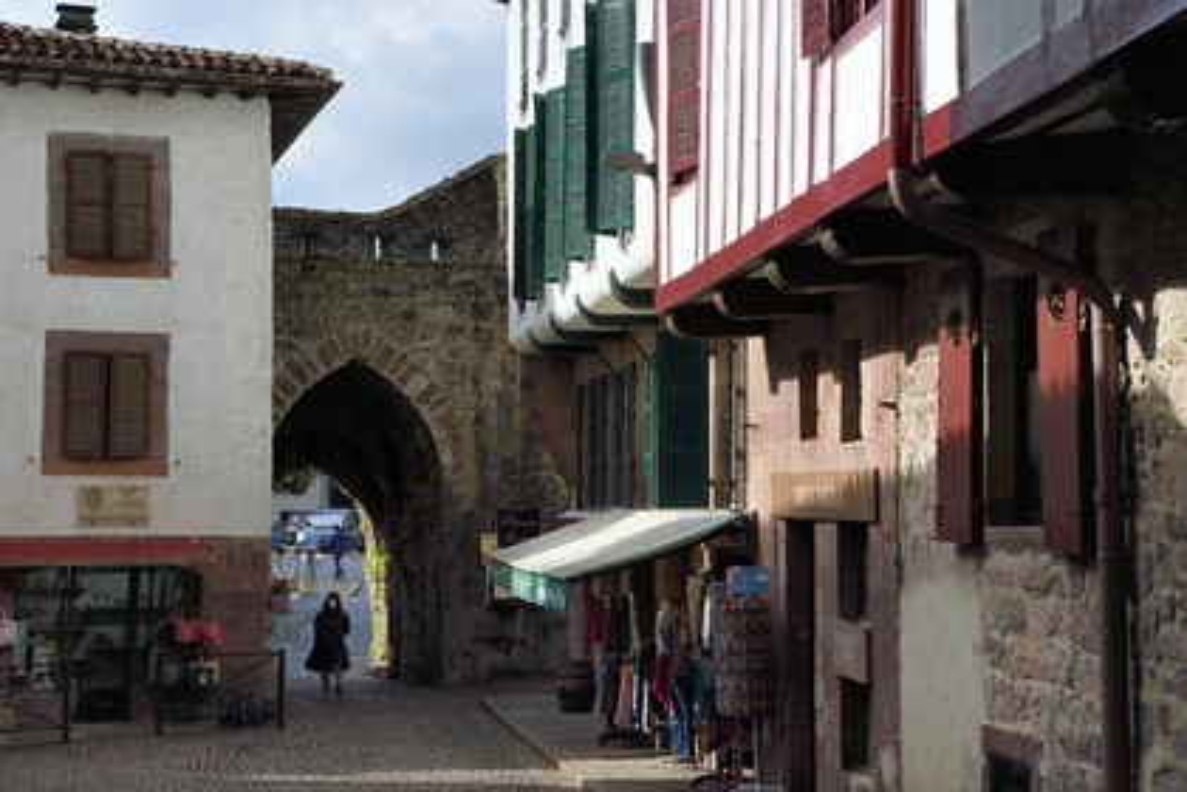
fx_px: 2308
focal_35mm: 70
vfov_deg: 19.5
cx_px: 594
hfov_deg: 28.8
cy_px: 396
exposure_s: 1/160
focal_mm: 70
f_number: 13
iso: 200
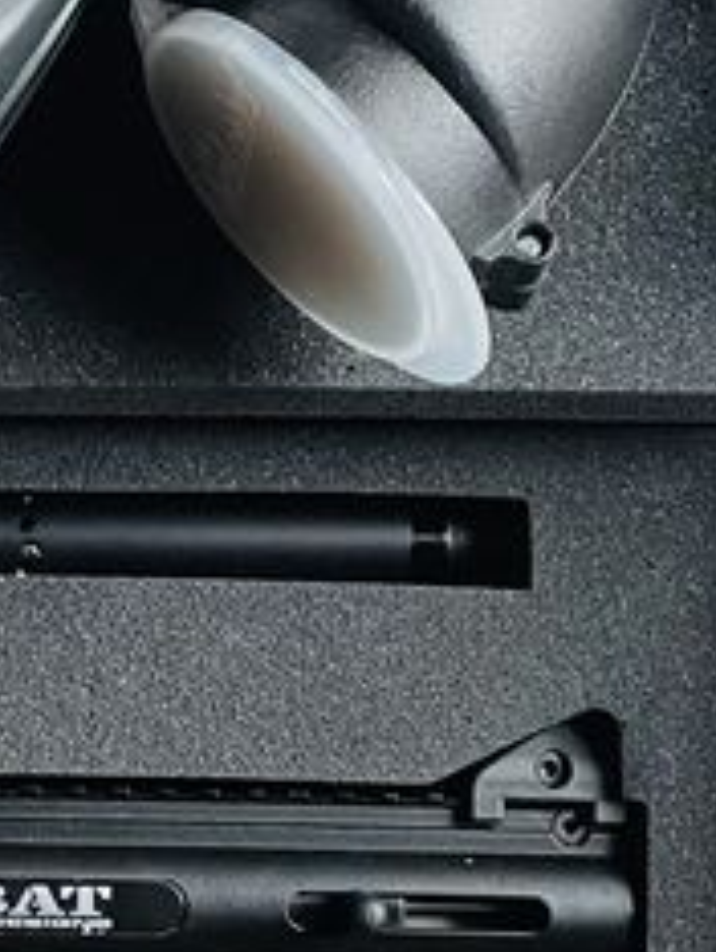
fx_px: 3056
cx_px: -16
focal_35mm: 111
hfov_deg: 13.2
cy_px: 403
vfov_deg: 17.7
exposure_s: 1/60
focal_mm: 4.2
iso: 320
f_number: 1.6
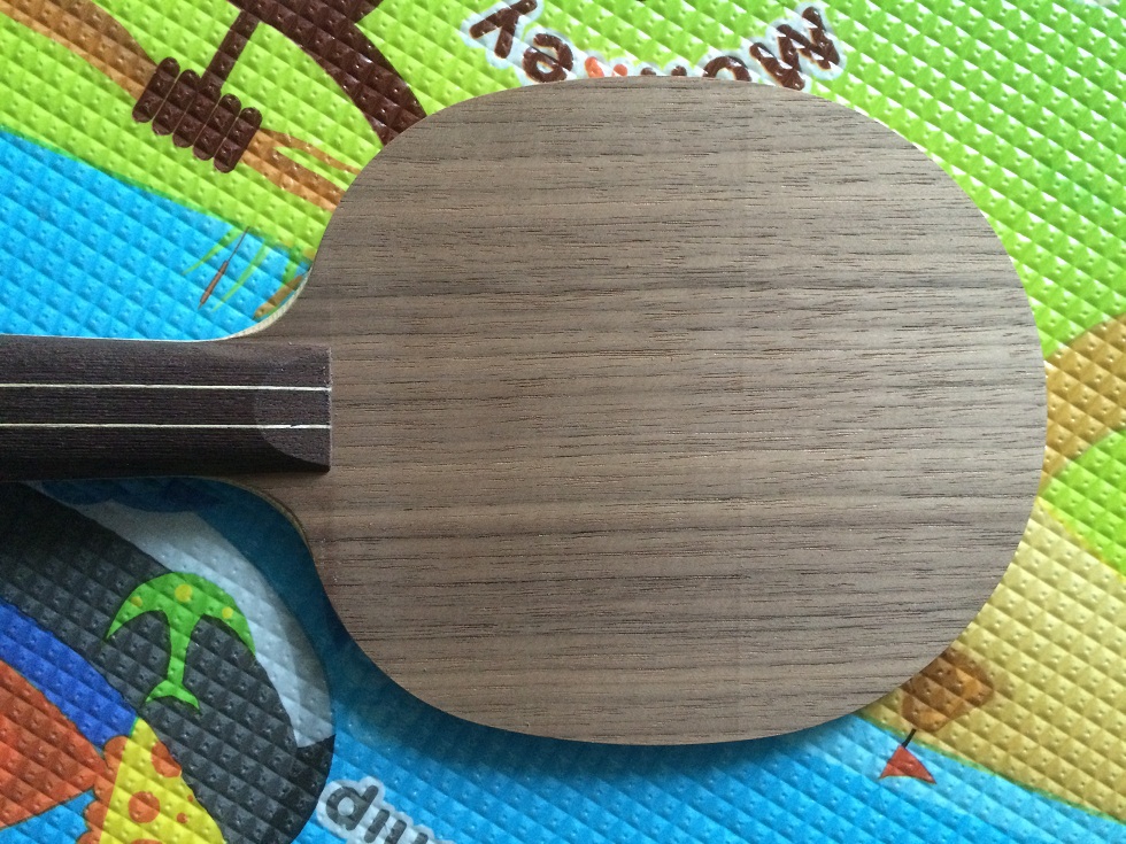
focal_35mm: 29
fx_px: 943
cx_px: 563
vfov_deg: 48.2
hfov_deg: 61.7
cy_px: 422
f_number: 2.2
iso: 320
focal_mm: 4.15
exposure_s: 1/30
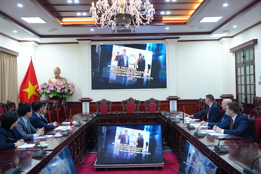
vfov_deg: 40.0
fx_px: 239
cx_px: 130
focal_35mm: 33
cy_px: 87
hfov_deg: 57.2
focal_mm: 33
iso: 1000
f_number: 3.2
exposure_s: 1/160
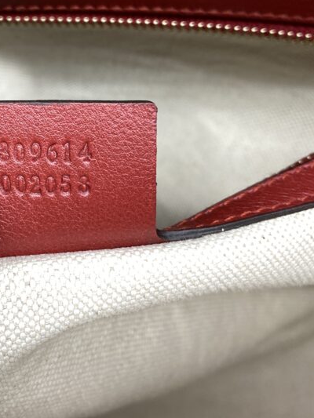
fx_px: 580
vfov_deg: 39.0
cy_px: 124
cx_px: 32
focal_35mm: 48
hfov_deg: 29.1
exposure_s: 1/100
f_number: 1.8
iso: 100
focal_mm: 4.25
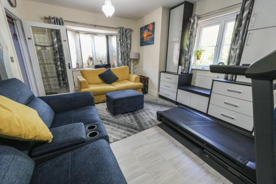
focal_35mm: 15
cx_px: 138
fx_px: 115
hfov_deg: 100.4
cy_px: 92
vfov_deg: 77.4
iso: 2500
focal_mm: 10
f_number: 4
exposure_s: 1/160
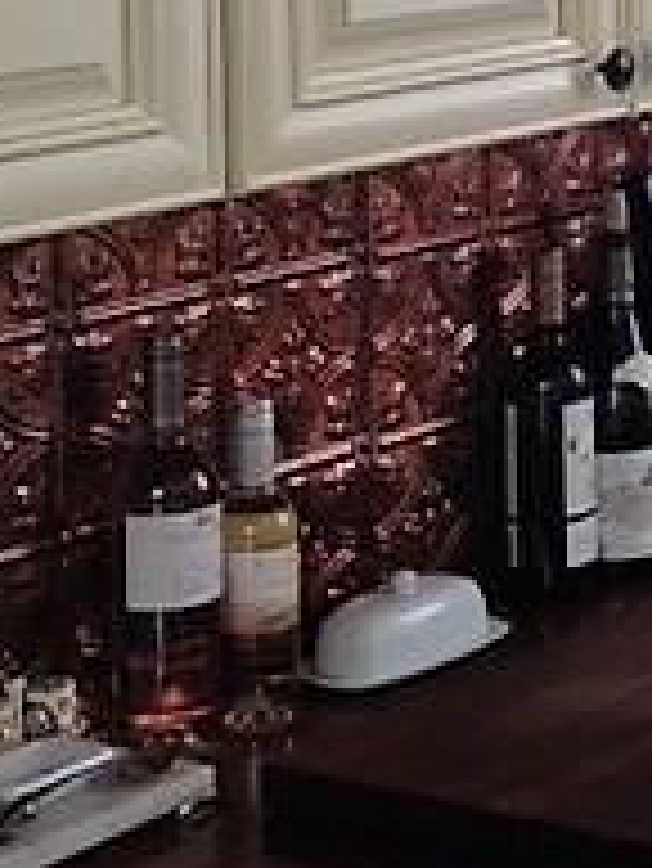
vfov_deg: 16.3
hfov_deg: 12.2
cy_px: -153
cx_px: 976
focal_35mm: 116
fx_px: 2910
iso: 50
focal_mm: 4.28
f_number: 2.4
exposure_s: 1/40
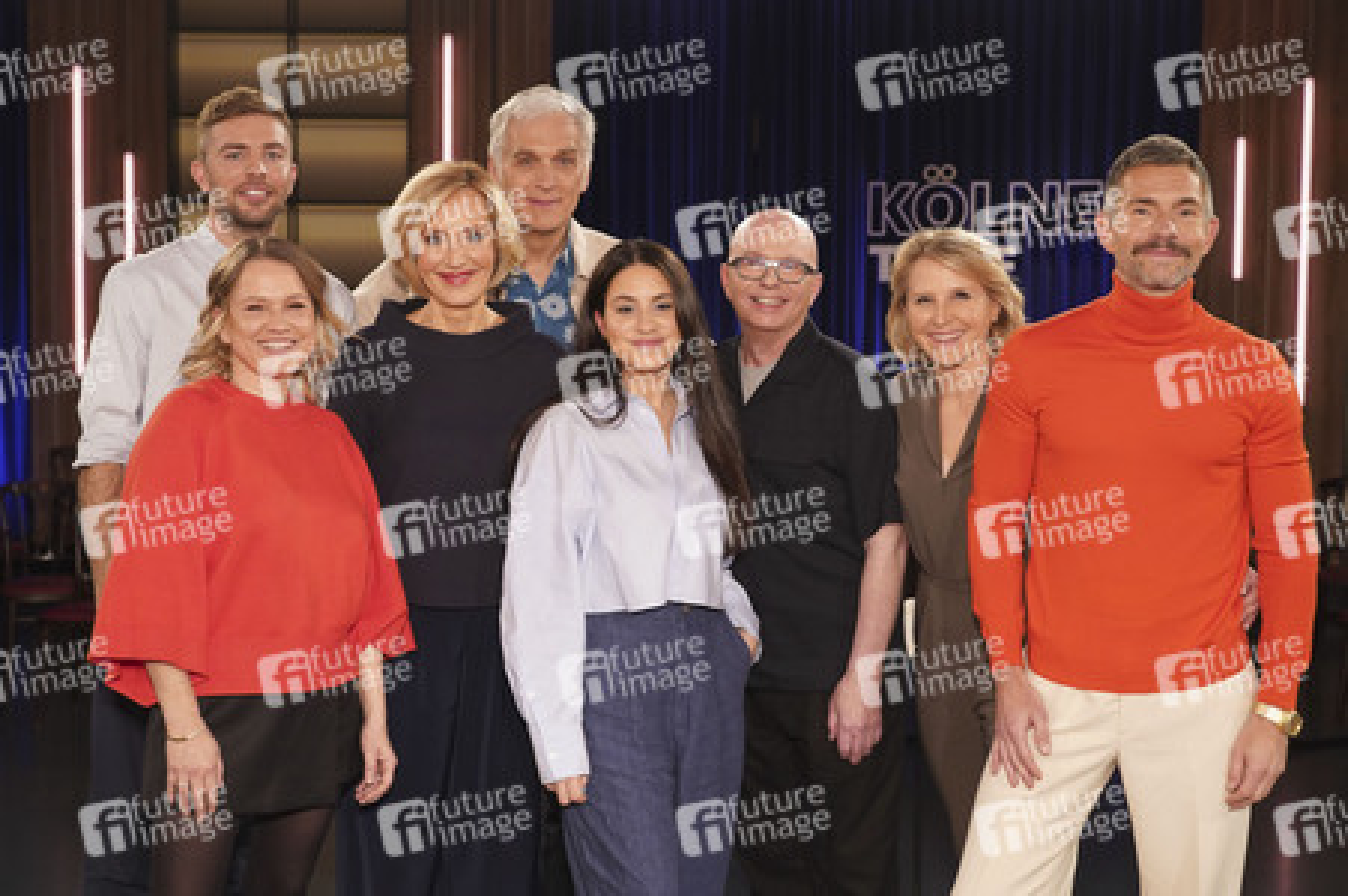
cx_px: 674
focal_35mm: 47
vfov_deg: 28.6
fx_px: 1759
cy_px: 448
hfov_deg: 41.9
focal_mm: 47
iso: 1600
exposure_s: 1/125
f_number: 4
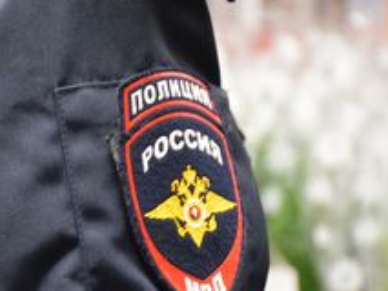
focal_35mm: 203
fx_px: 2276
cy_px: 200
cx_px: 97
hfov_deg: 9.7
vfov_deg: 7.3
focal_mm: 75
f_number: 5
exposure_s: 1/125
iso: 3200
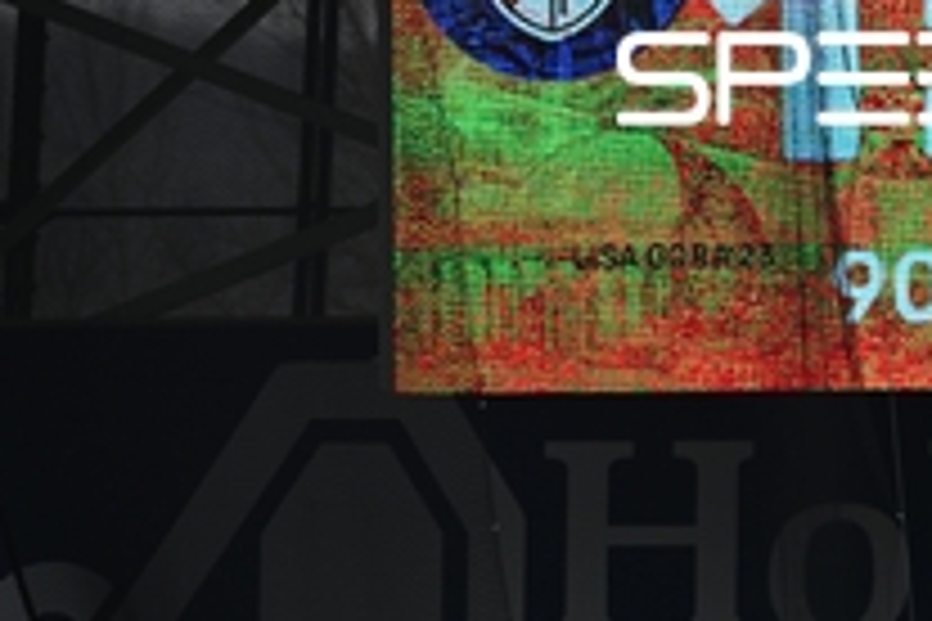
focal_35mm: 868
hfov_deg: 2.4
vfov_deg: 1.6
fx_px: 22470
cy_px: 81
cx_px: 1067
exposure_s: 1/2000
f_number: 2.8
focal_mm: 300
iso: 360
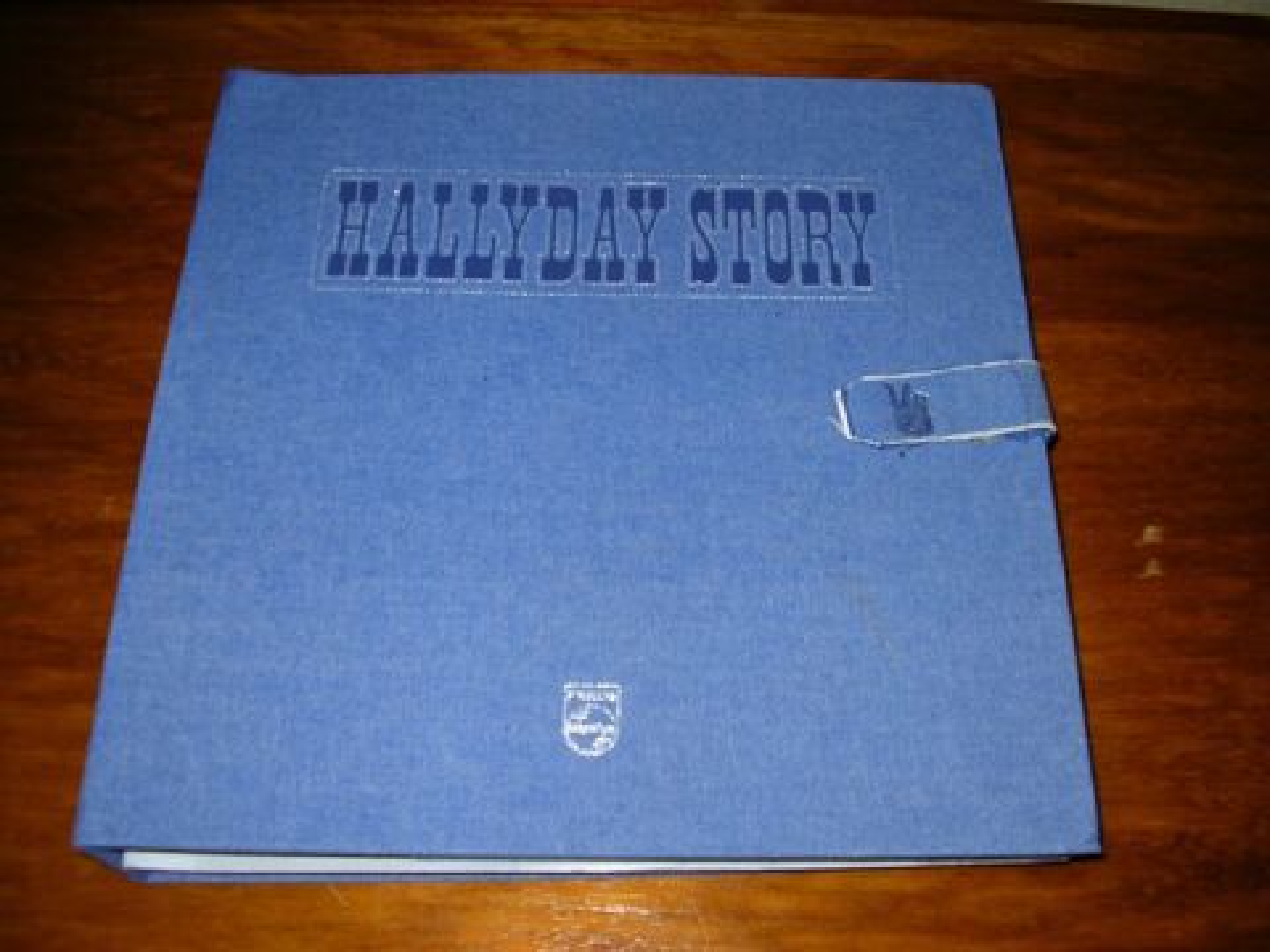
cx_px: 635
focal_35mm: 38
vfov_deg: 37.7
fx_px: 1394
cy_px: 476
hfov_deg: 49.0
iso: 50
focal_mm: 5.8
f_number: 2.9
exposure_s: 1/60
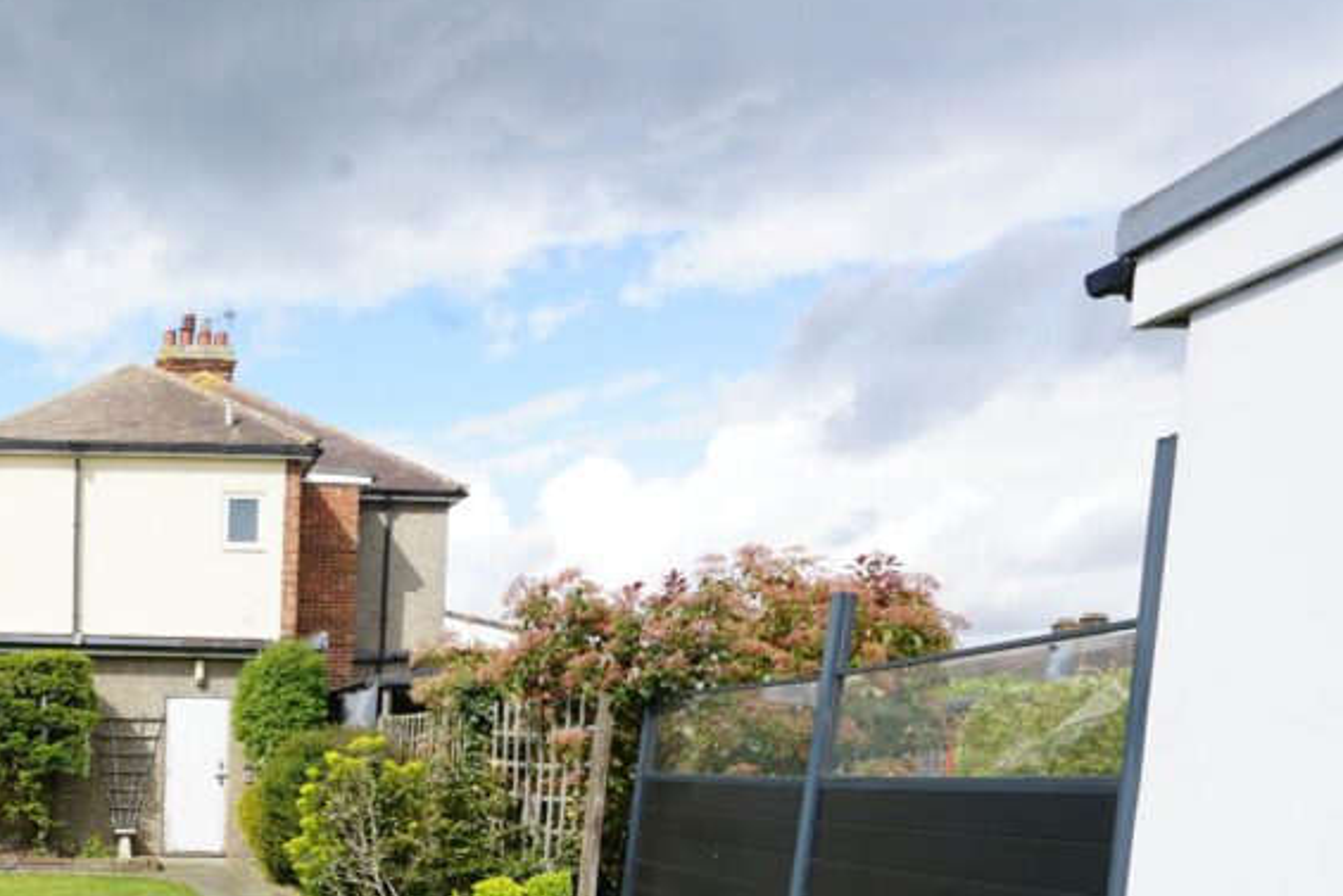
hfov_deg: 48.7
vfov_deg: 35.2
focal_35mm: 34
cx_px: 90
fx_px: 1269
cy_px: 897
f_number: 10
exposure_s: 1/80
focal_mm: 16
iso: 100
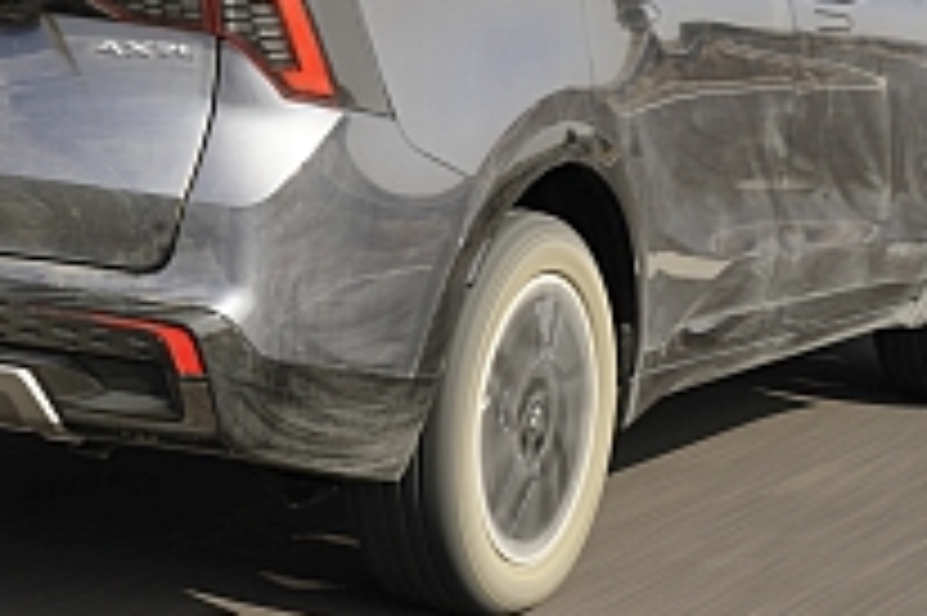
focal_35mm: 122
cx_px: -155
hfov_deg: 16.2
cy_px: 108
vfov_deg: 11.2
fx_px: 3139
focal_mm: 39
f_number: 13
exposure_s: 1/30
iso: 100
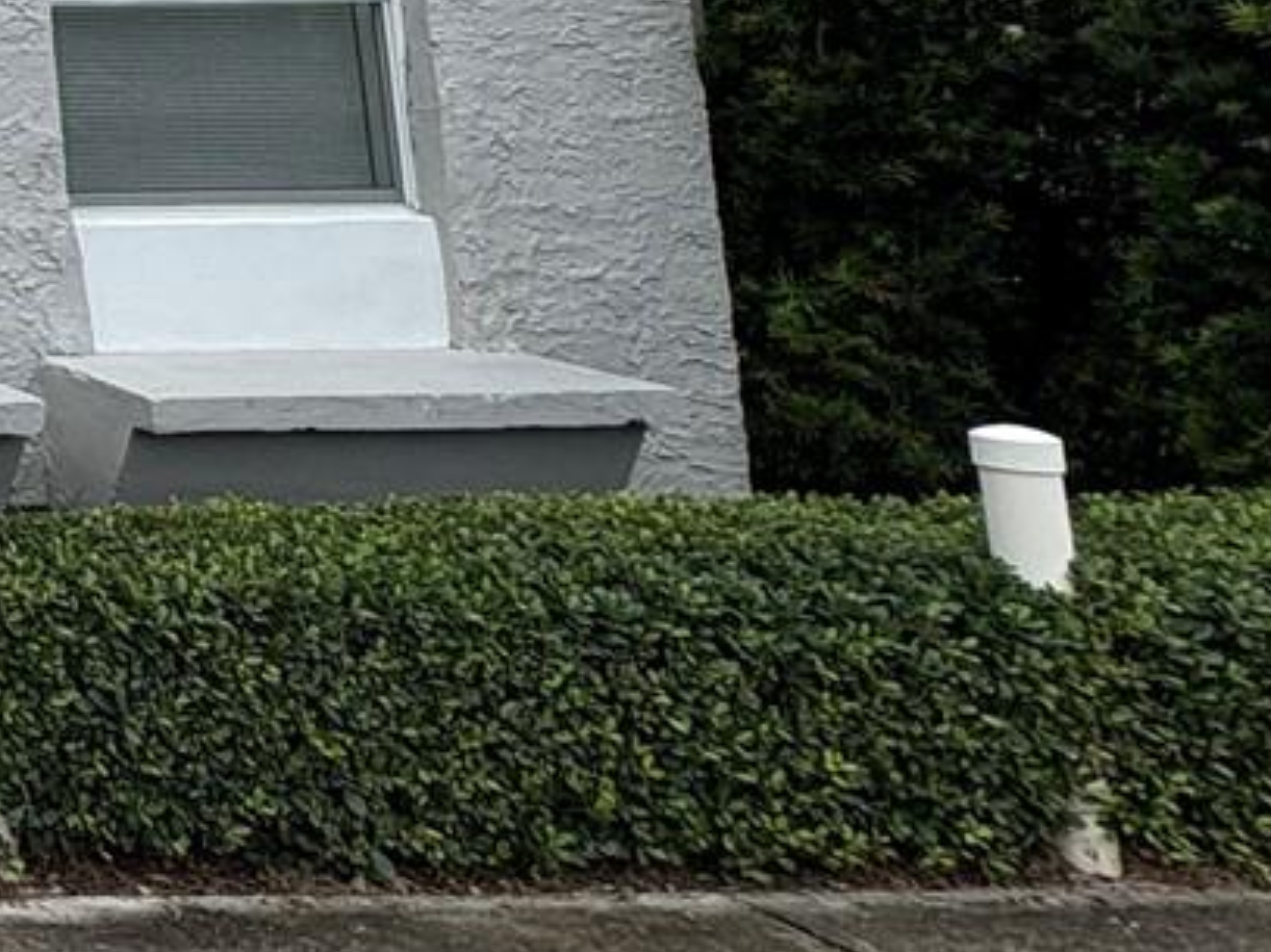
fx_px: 2019
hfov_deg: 20.4
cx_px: -1159
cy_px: -194
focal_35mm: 55
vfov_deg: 24.1
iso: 40
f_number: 2.2
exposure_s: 1/749
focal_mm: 2.22
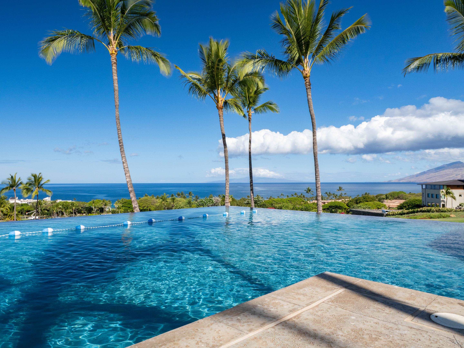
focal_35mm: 24
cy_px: 174
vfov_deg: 56.8
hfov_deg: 71.6
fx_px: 322
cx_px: 232
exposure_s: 1/250
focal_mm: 12
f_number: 10
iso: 500
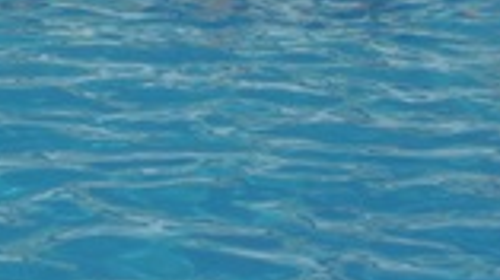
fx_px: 2610
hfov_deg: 10.9
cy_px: -118
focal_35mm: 197
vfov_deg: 6.1
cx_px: 16
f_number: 8
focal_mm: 12.47
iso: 64
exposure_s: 1/640
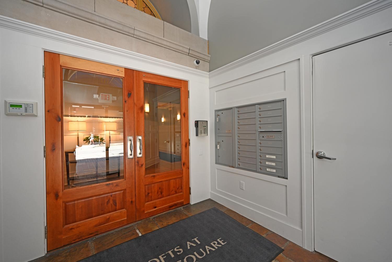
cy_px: 131
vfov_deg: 81.2
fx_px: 152
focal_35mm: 14
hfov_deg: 104.3
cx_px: 196
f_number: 4
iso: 360
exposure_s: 1/60
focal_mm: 14
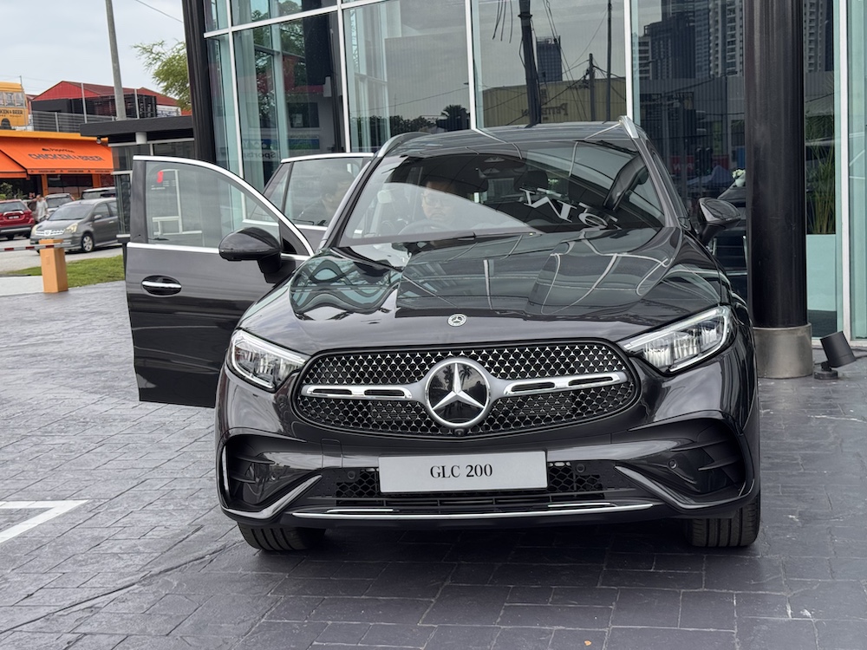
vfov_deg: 30.3
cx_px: 434
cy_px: 325
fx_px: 1202
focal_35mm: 48
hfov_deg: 39.7
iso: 64
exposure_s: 1/1152
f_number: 1.78
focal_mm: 6.76
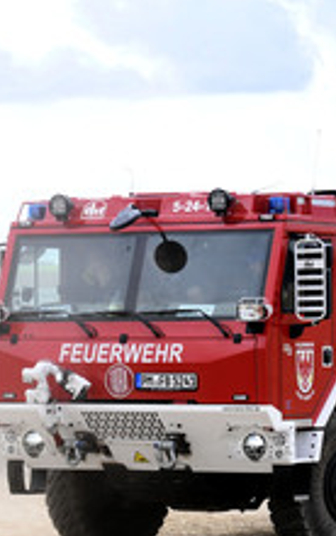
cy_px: 339
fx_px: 2440
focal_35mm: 167
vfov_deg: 12.5
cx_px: 172
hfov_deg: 7.9
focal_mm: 80
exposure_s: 1/4000
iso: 2000
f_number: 5
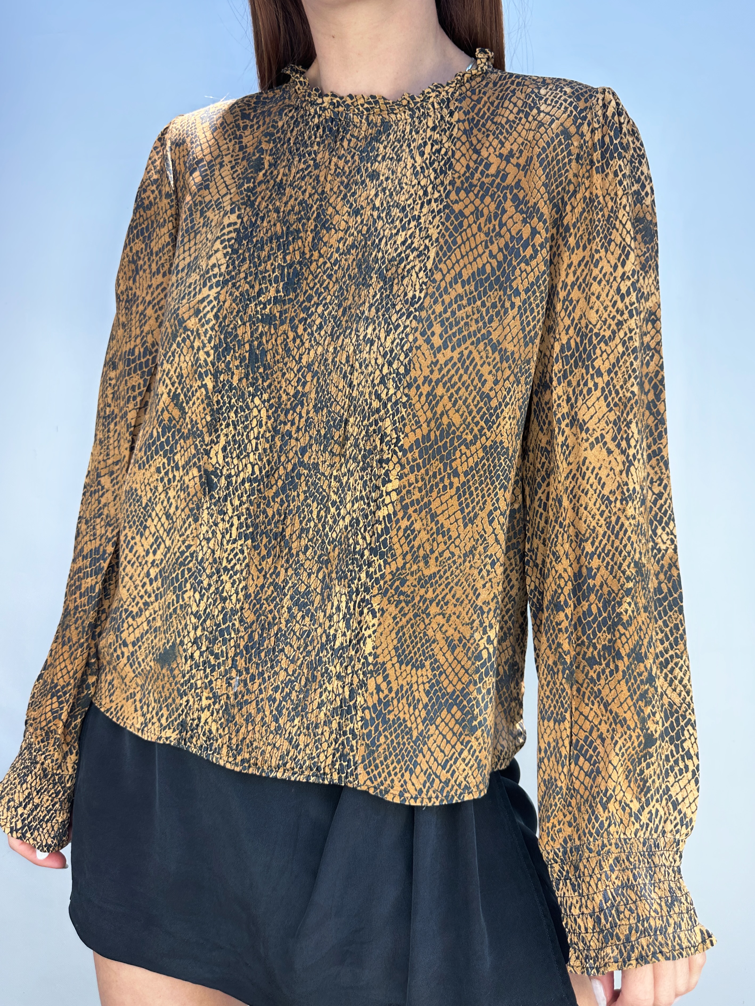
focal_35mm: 24
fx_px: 698
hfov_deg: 56.8
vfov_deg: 71.6
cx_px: 378
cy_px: 503
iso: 64
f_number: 1.78
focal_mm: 6.86
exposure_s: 1/138
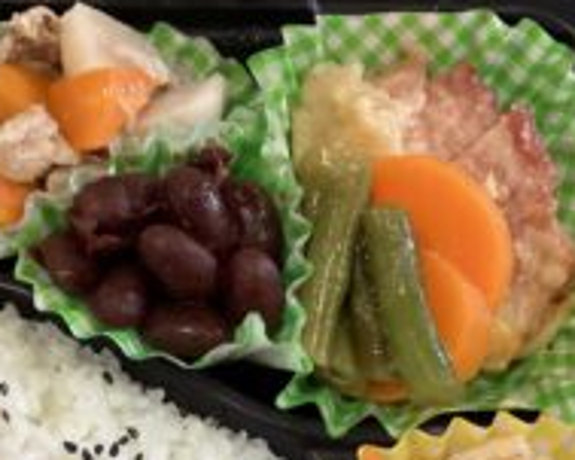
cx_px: 132
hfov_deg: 30.8
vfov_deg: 24.8
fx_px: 1021
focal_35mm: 60
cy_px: 395
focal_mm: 3.3
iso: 250
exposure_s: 1/50
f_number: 2.4
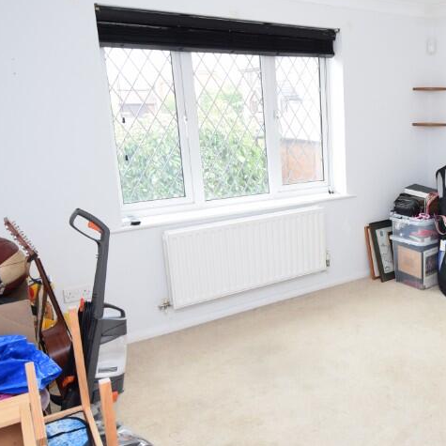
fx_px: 481
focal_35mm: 33
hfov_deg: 46.8
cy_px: 221
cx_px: 364
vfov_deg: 49.7
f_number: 5.6
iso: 400
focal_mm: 12
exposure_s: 1/125
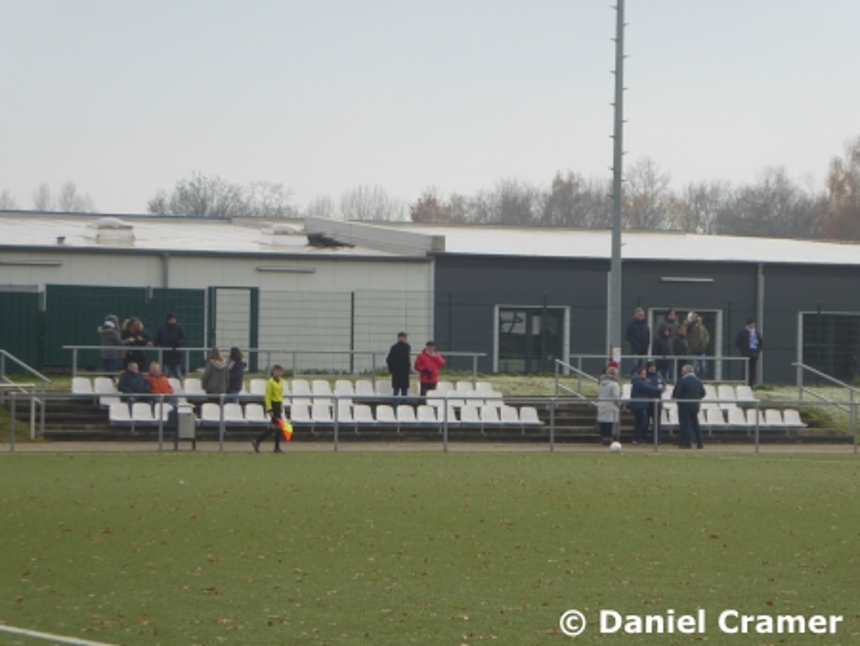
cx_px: 430
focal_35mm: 160
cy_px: 323
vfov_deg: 9.3
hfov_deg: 12.3
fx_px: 3977
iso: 100
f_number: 5.5
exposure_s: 1/80
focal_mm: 28.7
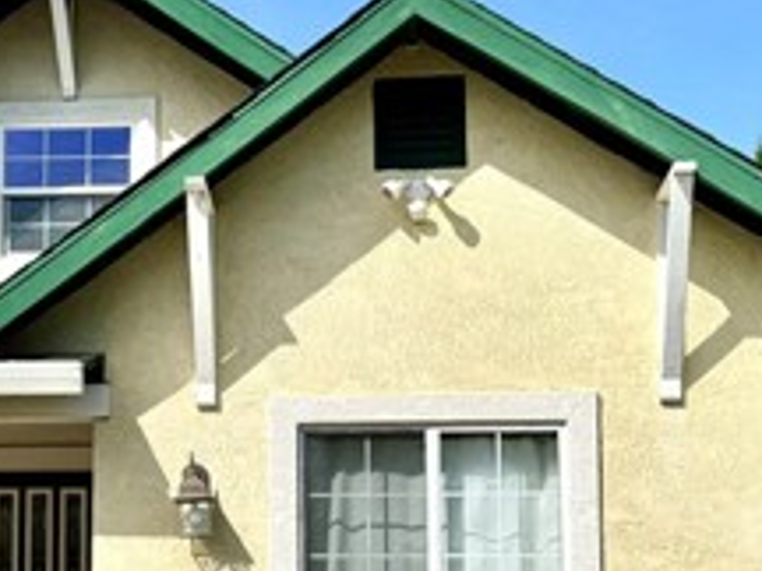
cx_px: 148
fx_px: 1563
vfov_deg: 20.5
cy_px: 444
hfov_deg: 26.9
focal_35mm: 71
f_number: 1.78
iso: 80
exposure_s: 1/7092
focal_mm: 6.76
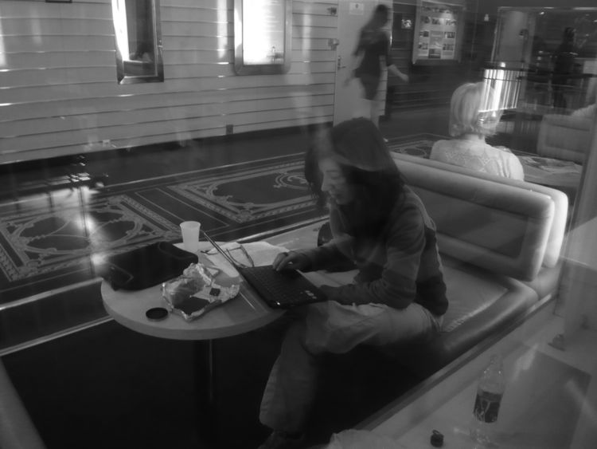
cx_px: 298
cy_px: 224
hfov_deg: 63.4
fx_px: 483
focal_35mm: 28
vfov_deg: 49.8
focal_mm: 4.6
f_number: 2.8
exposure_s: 1/13
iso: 200
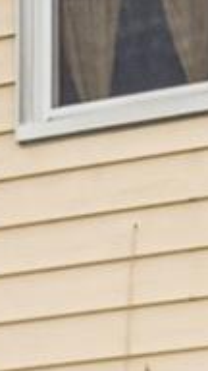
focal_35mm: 179
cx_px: -428
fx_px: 1755
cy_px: 527
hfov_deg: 6.2
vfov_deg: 11.6
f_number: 9
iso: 250
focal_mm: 16
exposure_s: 1/400
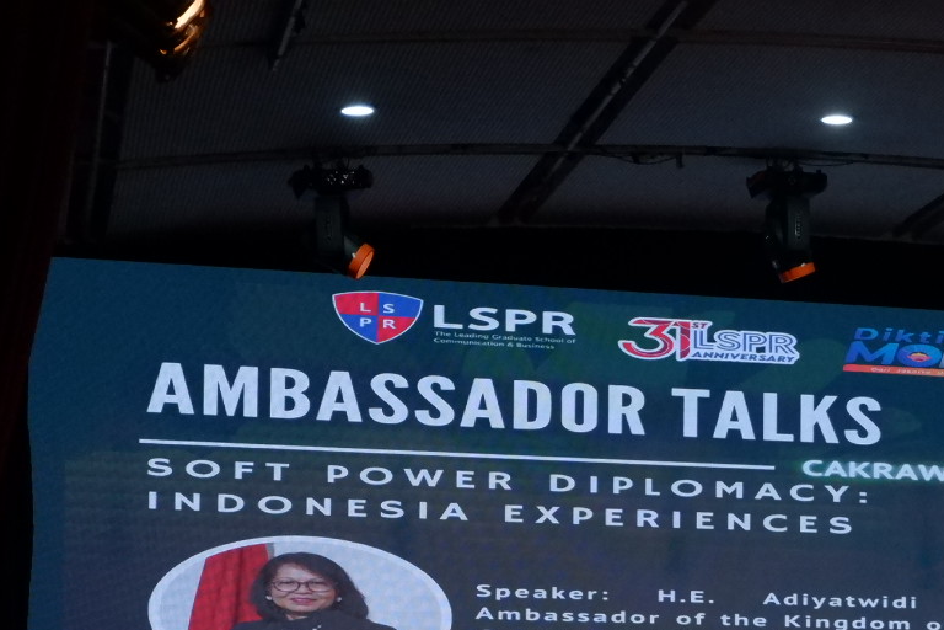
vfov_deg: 12.1
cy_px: 727
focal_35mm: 111
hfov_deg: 17.8
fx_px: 2910
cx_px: 1010
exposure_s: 1/140
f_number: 5
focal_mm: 32.5
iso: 3200
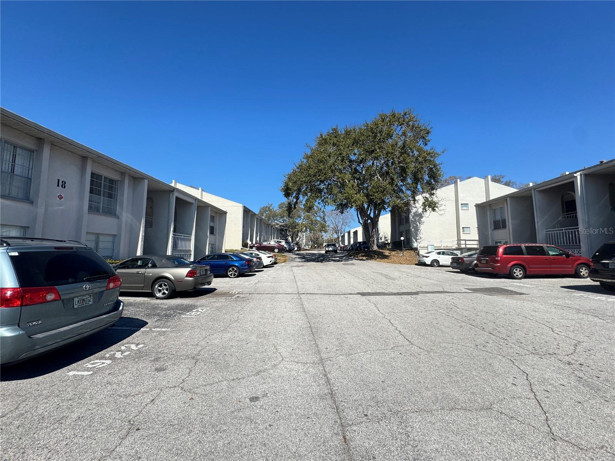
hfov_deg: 102.1
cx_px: 308
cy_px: 230
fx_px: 249
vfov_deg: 85.7
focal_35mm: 14
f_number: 2.2
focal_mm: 2.22
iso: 50
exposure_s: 1/1789
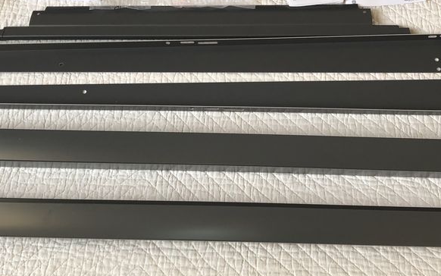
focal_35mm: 51
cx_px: 233
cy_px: 82
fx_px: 613
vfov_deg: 25.2
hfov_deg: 39.6
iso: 40
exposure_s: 1/20
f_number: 1.8
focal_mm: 4
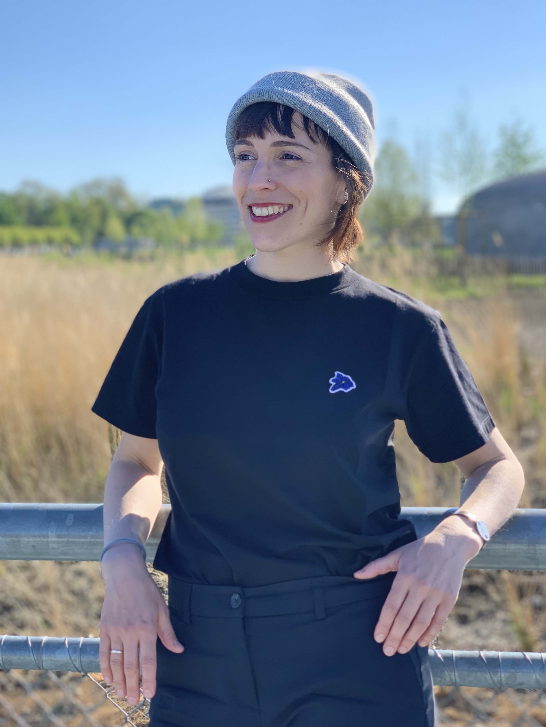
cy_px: 364
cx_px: 273
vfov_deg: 36.8
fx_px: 1094
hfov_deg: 28.0
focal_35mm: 52
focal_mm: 6
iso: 16
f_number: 2.4
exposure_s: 1/505
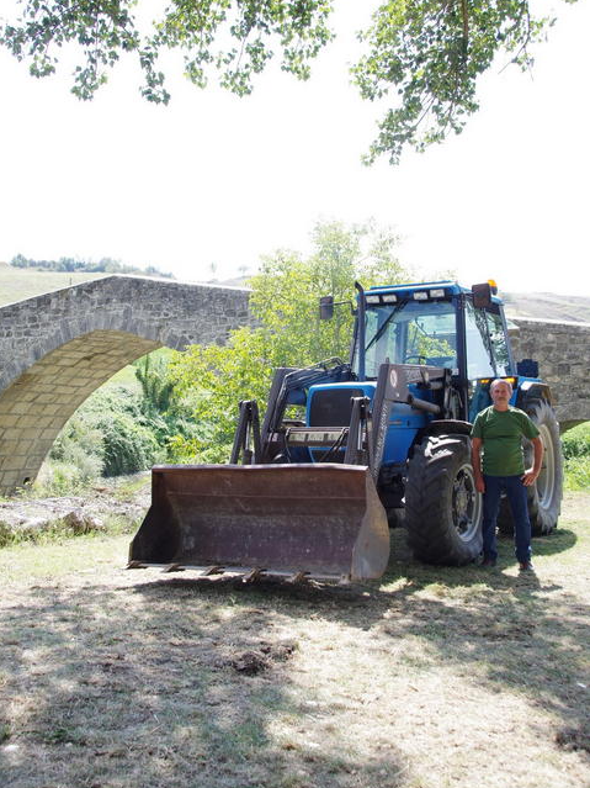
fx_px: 1000
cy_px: 348
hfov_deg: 32.9
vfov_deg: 42.9
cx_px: 283
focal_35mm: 44
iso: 320
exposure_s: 1/160
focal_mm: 26
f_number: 6.3
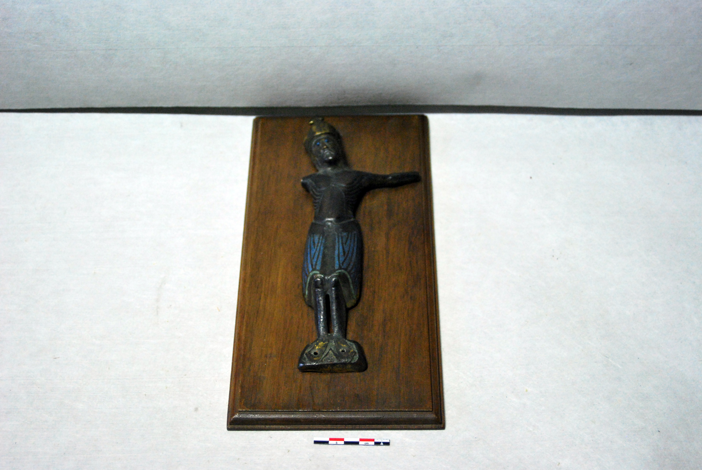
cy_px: 235
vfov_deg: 28.2
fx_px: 937
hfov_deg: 41.1
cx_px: 351
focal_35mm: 48
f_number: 3.8
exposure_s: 1/30
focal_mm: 32
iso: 1000
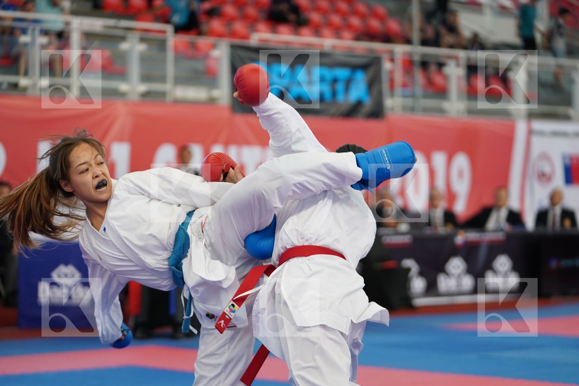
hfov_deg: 19.1
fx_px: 1721
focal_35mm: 107
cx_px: 290
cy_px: 193
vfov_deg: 12.8
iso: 1600
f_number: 2.8
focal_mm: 107
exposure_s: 1/800
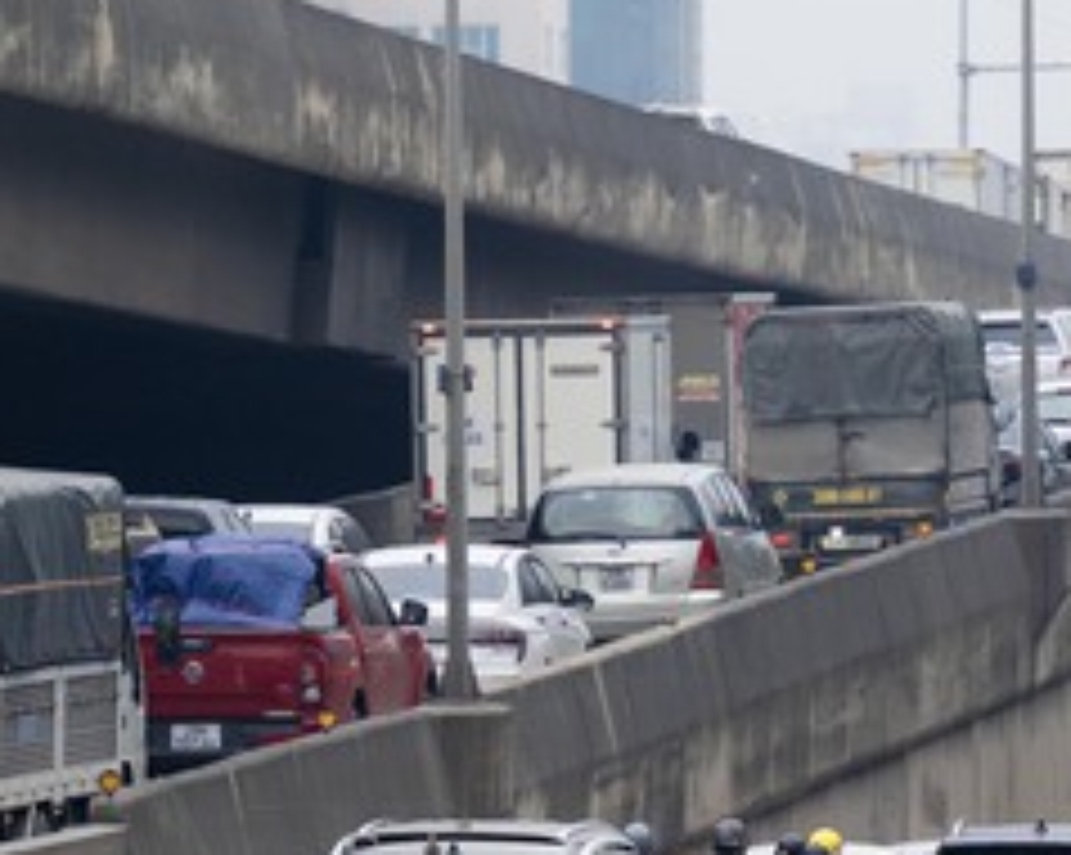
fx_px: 15582
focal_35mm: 492
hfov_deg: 3.9
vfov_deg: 3.1
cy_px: 711
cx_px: 1076
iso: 640
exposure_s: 1/500
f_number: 3.2
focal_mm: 130
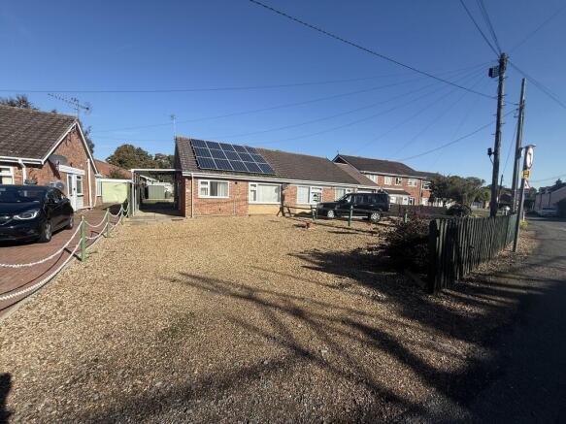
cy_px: 212
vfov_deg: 85.7
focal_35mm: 14
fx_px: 229
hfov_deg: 102.1
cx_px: 283
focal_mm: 2.22
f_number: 2.2
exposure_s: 1/2237
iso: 50
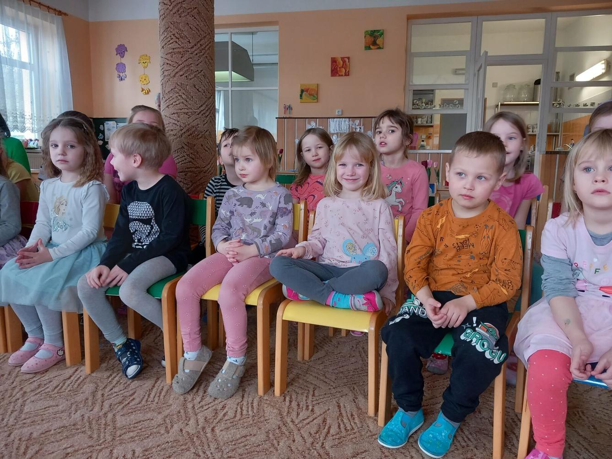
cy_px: 230
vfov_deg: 51.4
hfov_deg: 65.3
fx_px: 477
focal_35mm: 27
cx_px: 306
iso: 160
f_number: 1.8
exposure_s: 1/50
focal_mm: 4
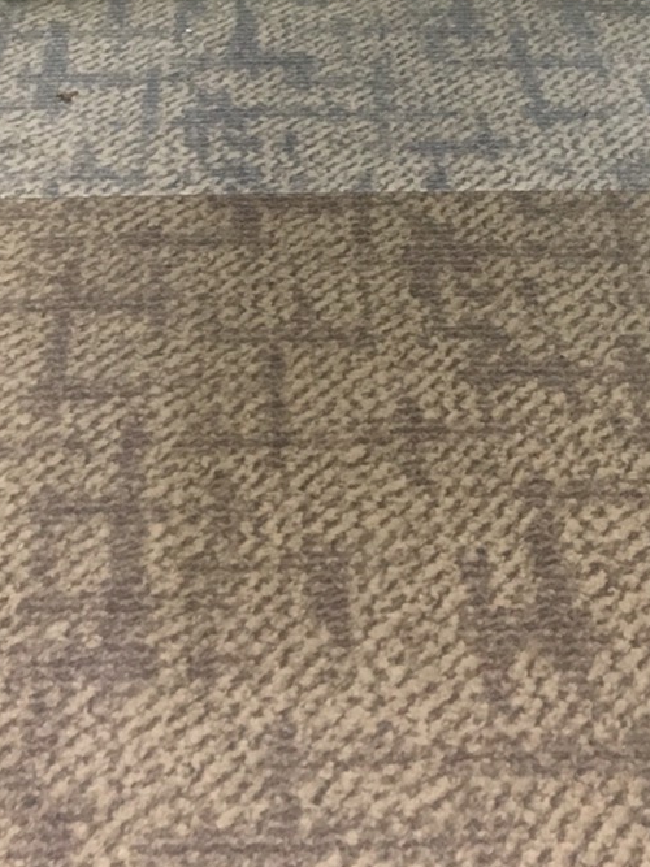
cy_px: -363
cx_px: 410
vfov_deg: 20.0
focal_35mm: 87
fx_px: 2179
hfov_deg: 16.9
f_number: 2.2
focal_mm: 4.15
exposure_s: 1/30
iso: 125
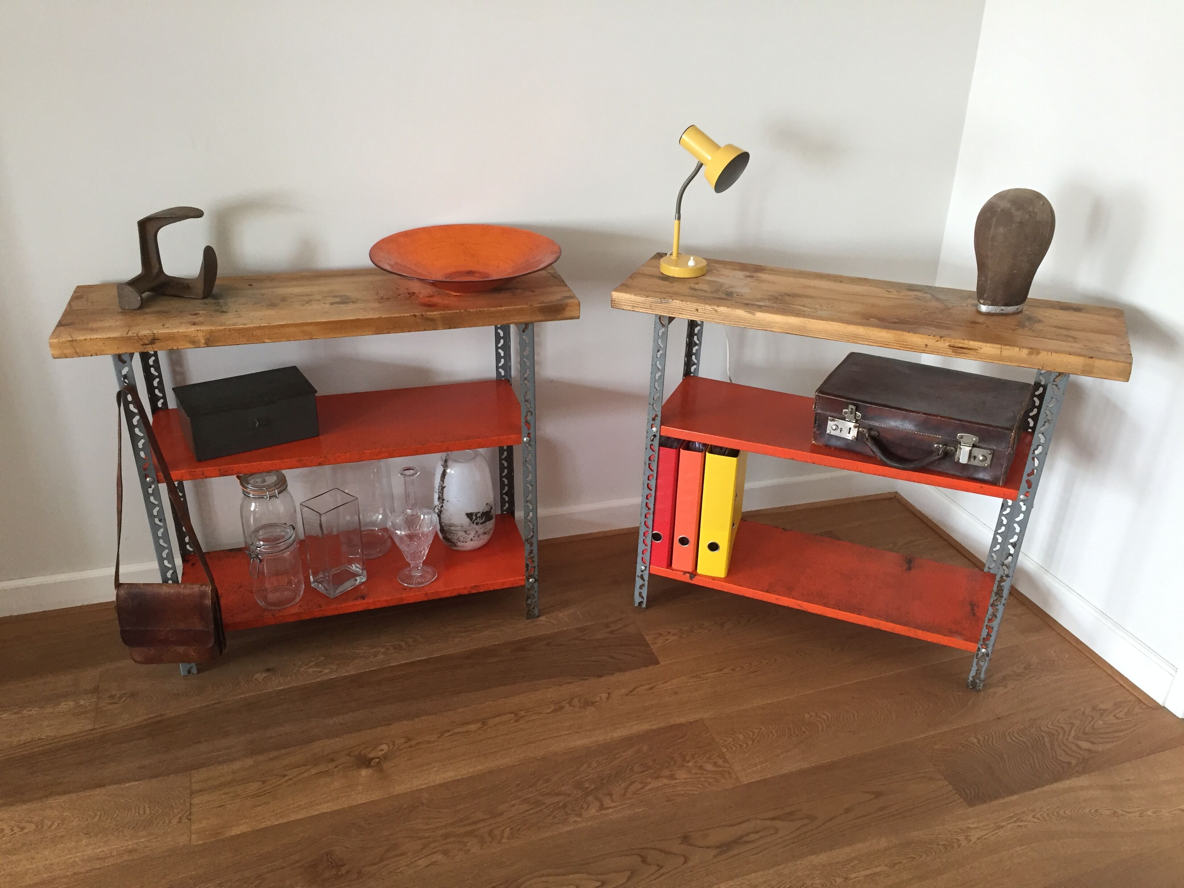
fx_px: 992
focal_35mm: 29
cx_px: 592
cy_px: 444
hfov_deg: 61.7
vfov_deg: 48.2
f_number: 2.2
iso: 80
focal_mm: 4.15
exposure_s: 1/33
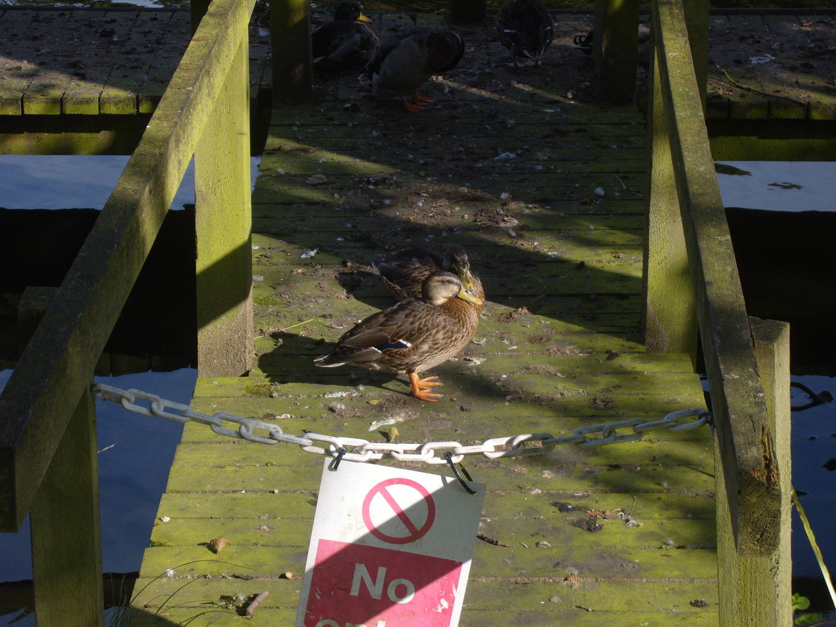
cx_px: 418
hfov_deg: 18.7
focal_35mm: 105
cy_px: 314
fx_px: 2536
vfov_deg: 14.1
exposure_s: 1/350
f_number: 5.1
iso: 80
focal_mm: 22.2
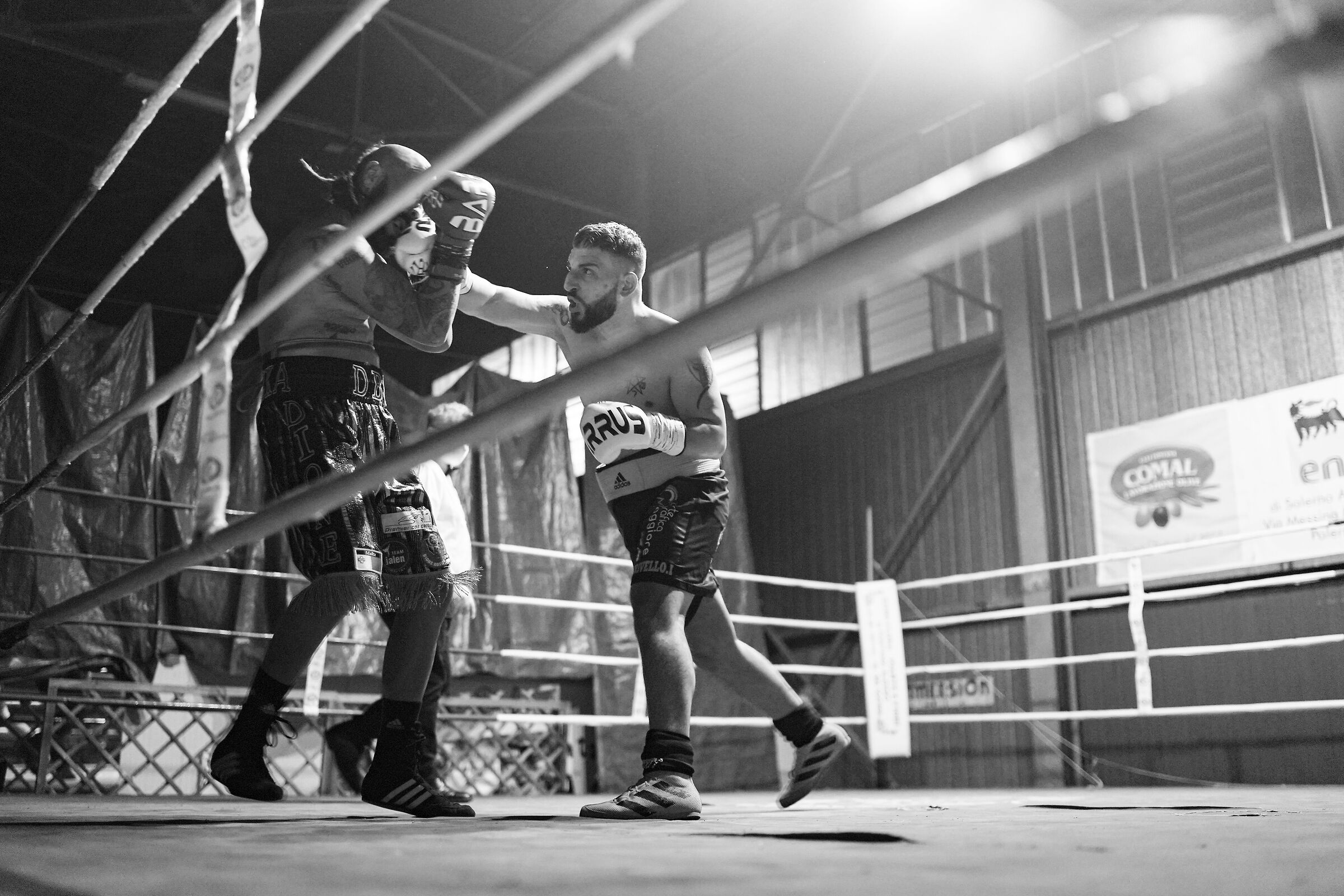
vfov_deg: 37.9
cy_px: 448
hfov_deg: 54.4
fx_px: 1307
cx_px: 672
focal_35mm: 35
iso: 1250
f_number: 1.8
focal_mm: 35
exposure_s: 1/200
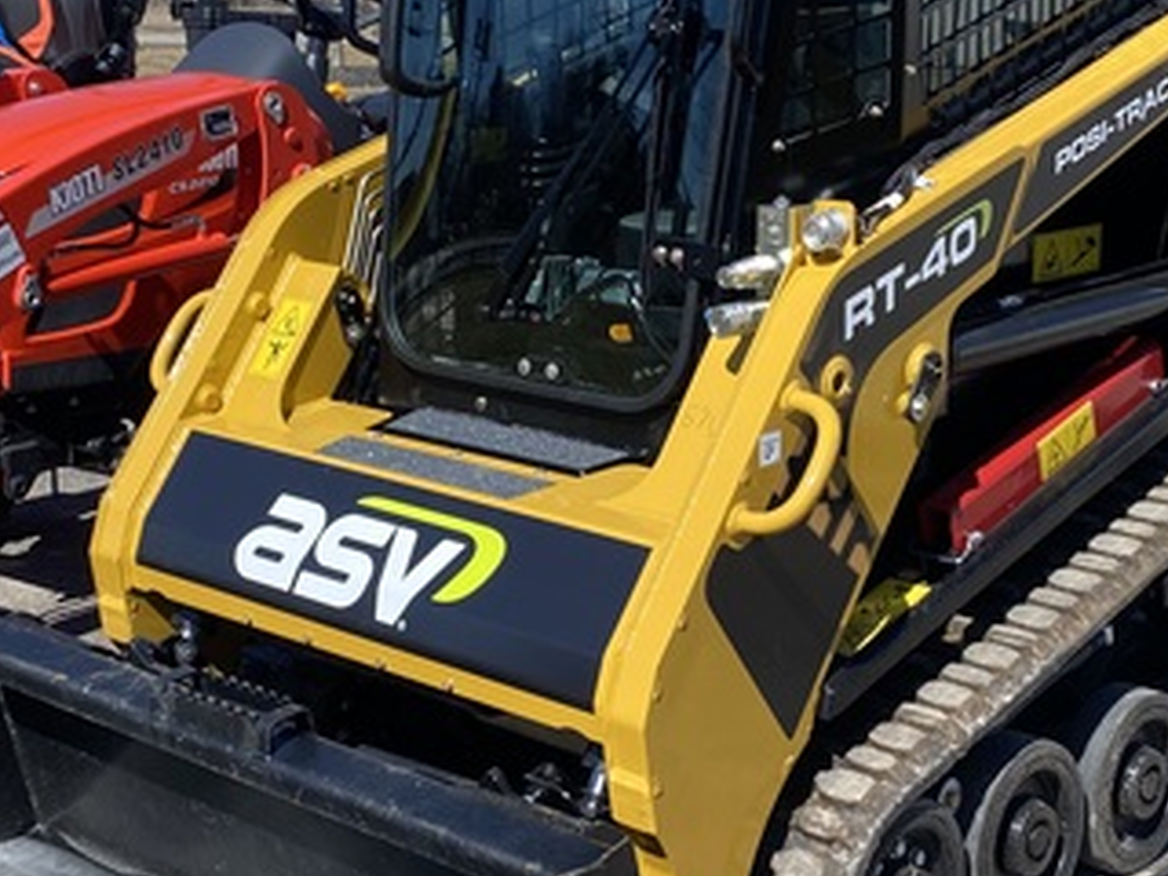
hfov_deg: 29.8
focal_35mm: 65
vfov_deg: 22.6
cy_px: 383
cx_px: 580
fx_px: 2193
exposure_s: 1/2066
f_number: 1.8
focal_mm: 4.25
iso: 32
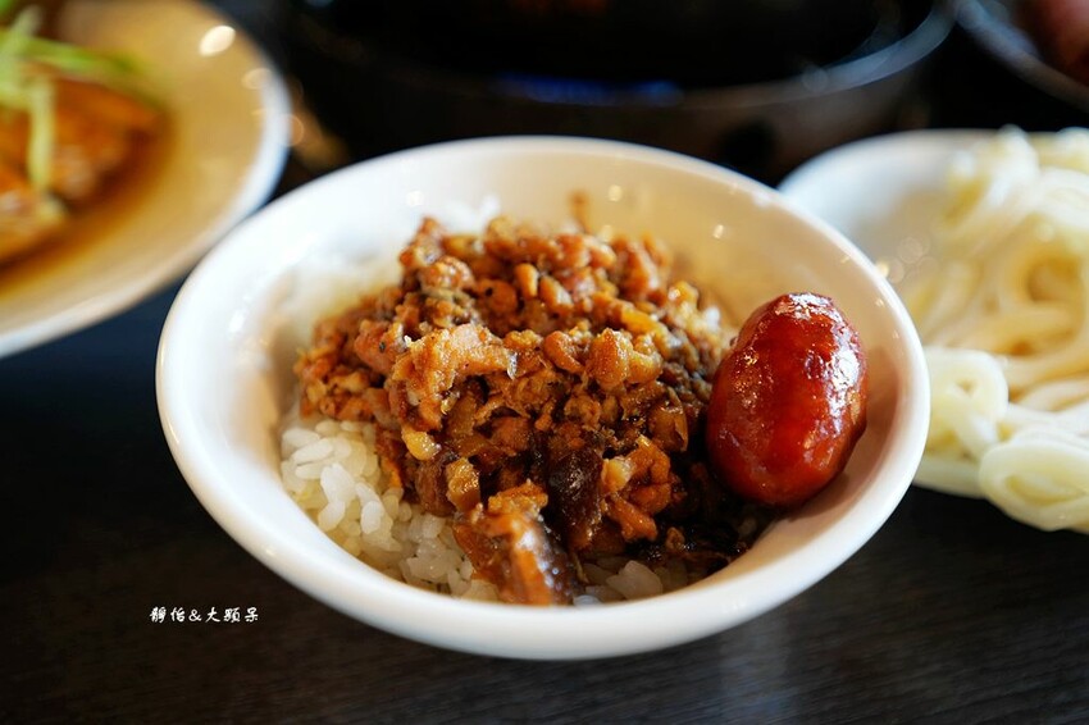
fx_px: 847
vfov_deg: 46.4
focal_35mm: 28
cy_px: 362
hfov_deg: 65.5
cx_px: 544
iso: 320
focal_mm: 28
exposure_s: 1/30
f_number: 2.8
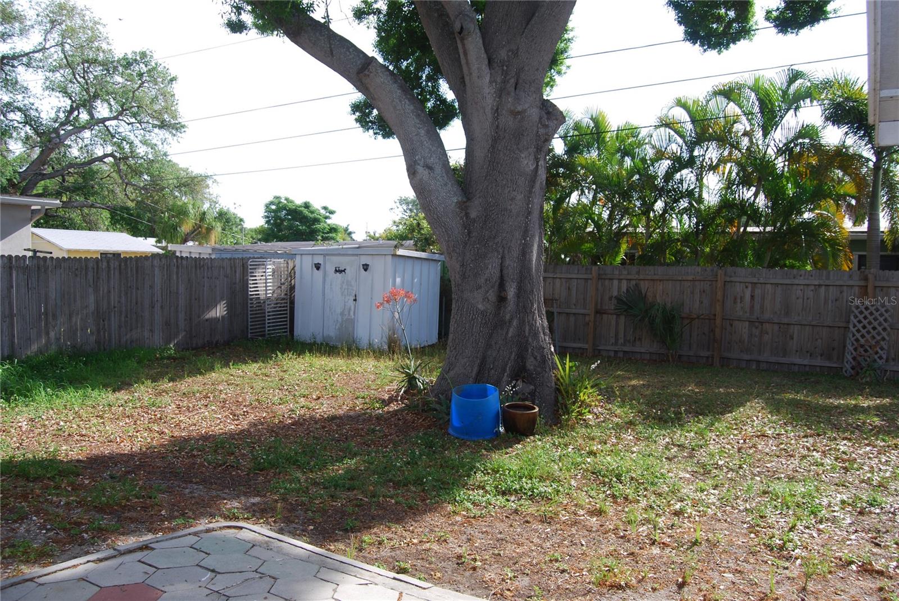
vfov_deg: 48.0
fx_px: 675
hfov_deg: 67.3
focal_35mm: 27
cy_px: 300
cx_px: 450
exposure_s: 1/200
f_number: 5.6
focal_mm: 18
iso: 100
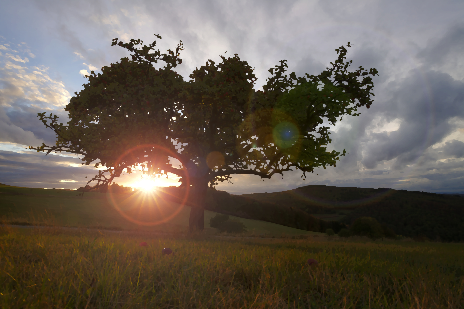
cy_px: 154
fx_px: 219
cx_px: 232
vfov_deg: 70.4
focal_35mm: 17
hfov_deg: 93.3
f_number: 11
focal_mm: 17
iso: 100
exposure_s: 1/50
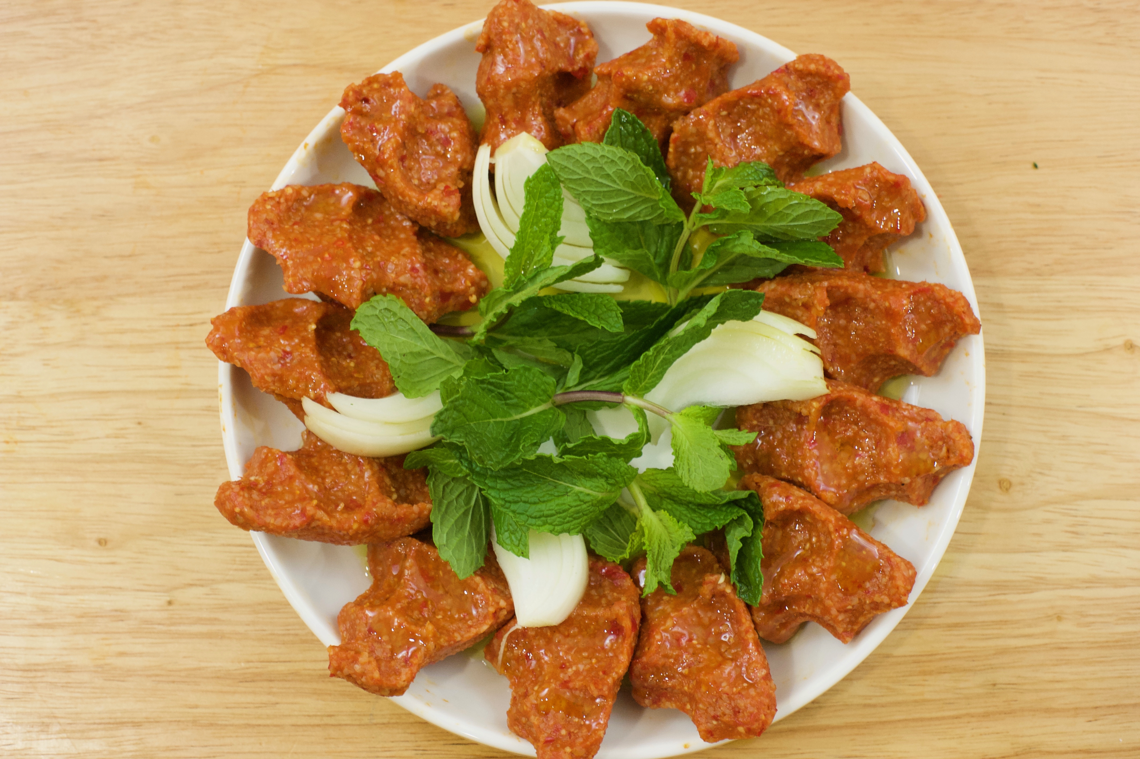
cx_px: 570
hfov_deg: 39.6
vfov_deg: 27.0
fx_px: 1582
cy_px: 380
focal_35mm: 50
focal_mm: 50
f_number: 8
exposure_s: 1/25
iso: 3200
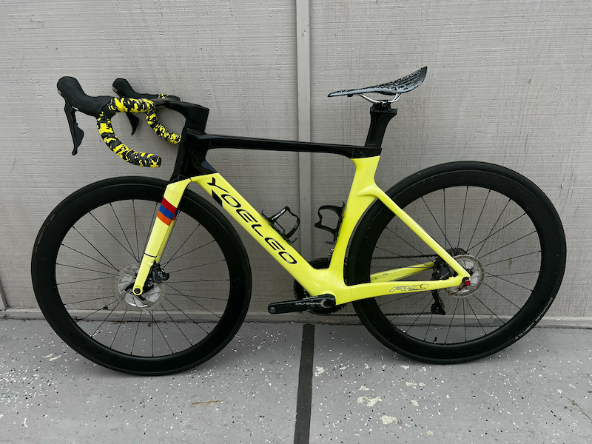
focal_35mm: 26
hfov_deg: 67.3
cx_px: 296
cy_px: 222
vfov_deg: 53.1
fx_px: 445
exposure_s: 1/581
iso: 50
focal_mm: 5.7
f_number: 1.5
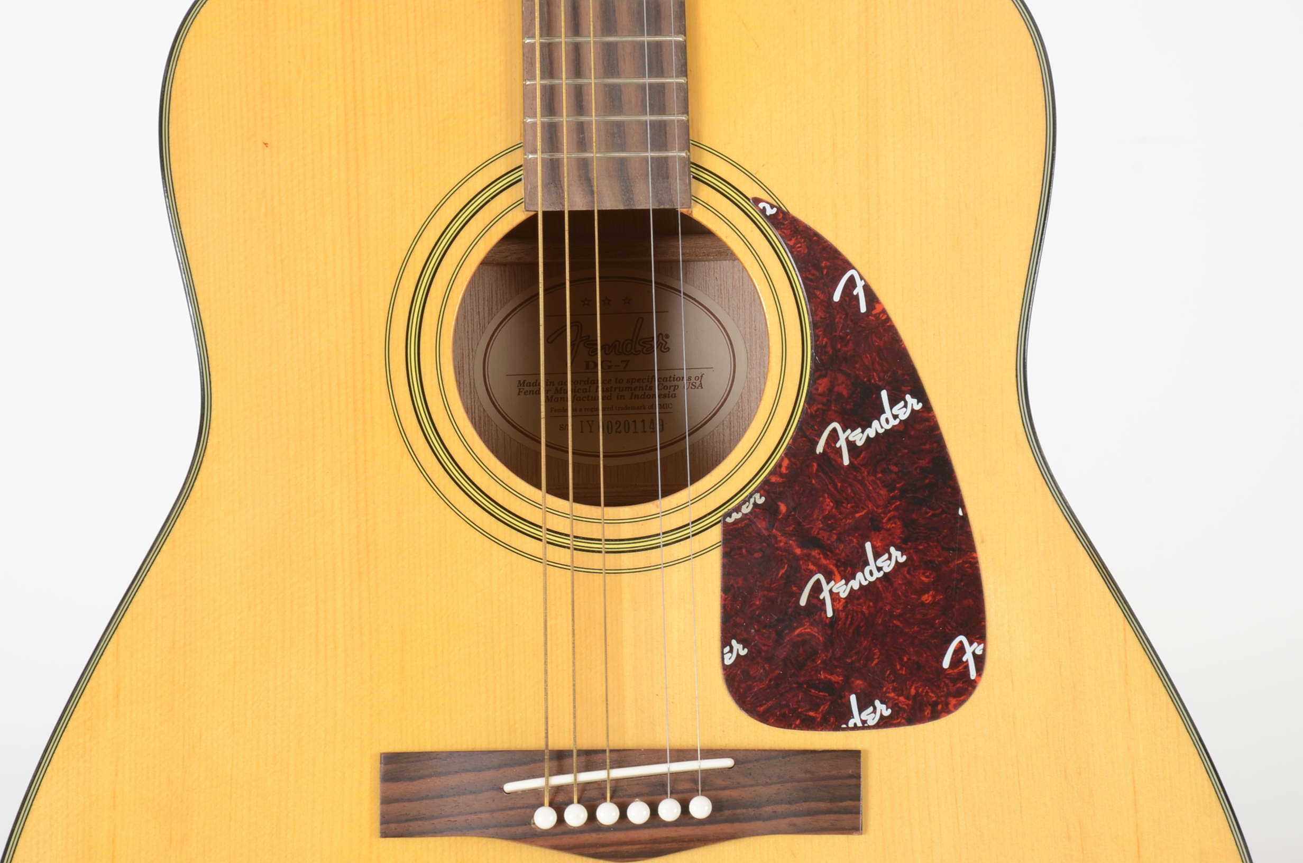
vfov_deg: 8.7
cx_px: 652
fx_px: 5689
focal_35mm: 158
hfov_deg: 13.1
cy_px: 432
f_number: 13
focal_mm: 105
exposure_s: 1/125
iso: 125
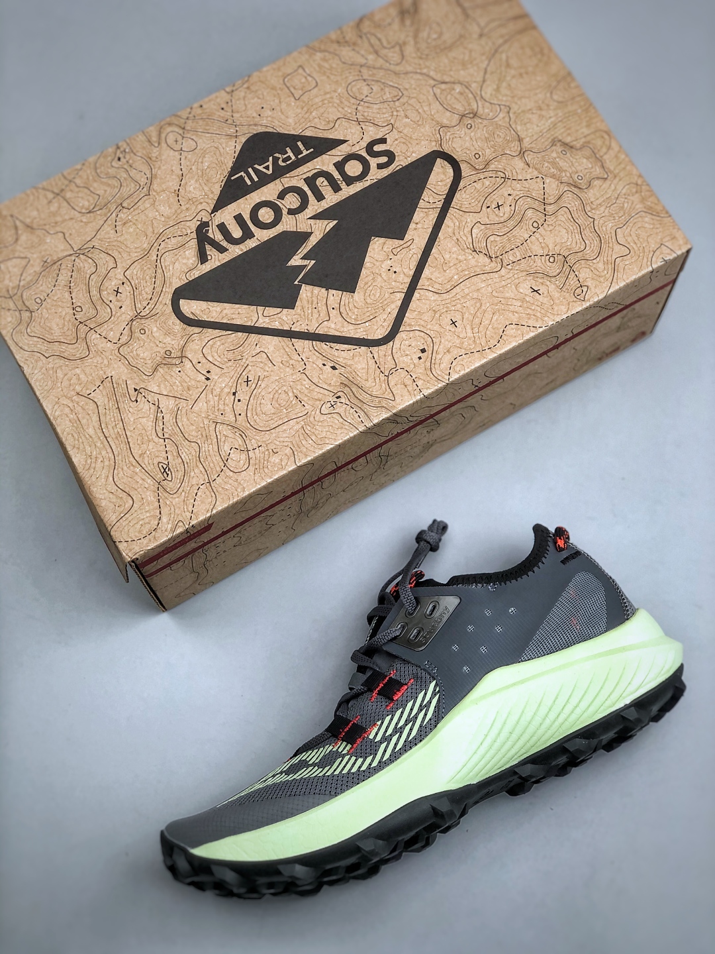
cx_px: 358
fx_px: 1570
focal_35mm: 57
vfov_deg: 33.8
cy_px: 477
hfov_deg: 25.7
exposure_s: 1/50
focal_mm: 6.6
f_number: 2.8
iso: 25
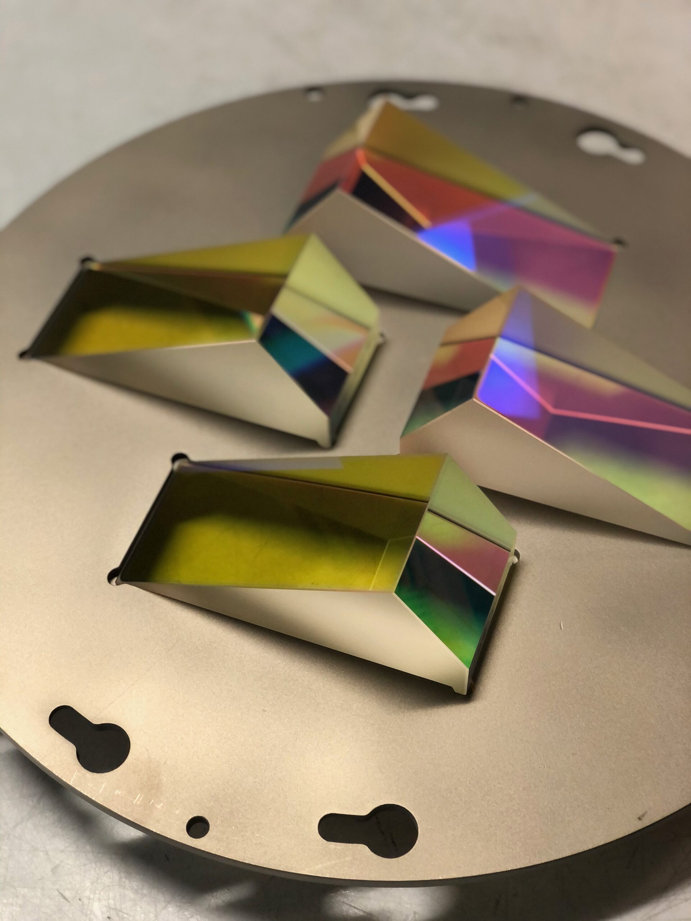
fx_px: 1384
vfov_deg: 36.8
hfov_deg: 28.0
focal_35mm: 52
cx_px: 346
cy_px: 460
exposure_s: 1/40
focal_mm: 6
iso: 125
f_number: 2.4
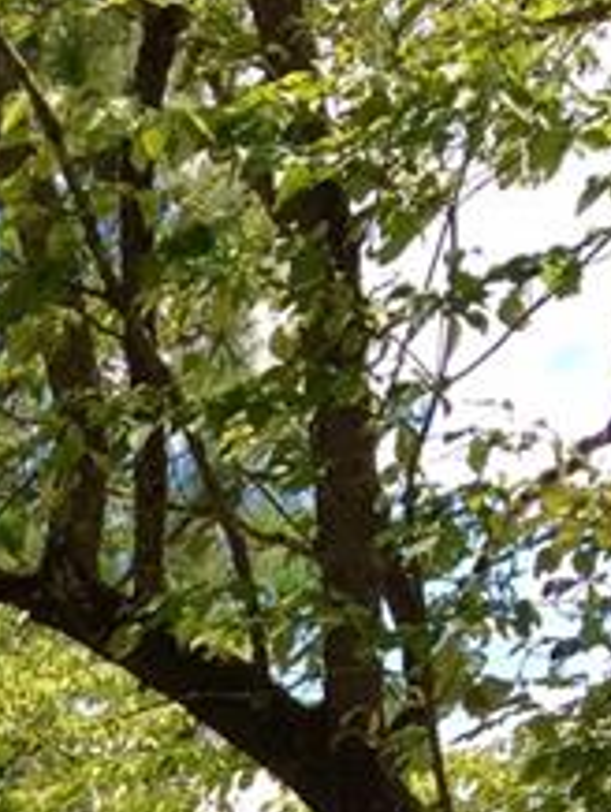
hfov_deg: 13.3
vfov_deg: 16.9
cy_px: 1322
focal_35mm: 102
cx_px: -440
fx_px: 2396
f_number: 2.2
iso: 32
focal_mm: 4.15
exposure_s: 1/719
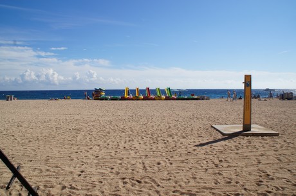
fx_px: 222
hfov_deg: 67.5
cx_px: 148
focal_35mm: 27
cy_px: 98
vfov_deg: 47.8
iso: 100
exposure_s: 1/250
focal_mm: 18
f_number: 11
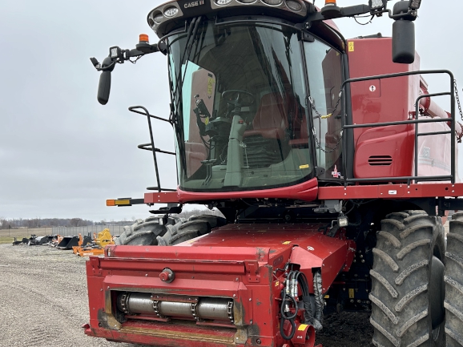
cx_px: 292
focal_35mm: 36
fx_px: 481
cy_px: 212
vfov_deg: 39.4
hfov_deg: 50.8
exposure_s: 1/949
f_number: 1.5
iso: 50
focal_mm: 5.7
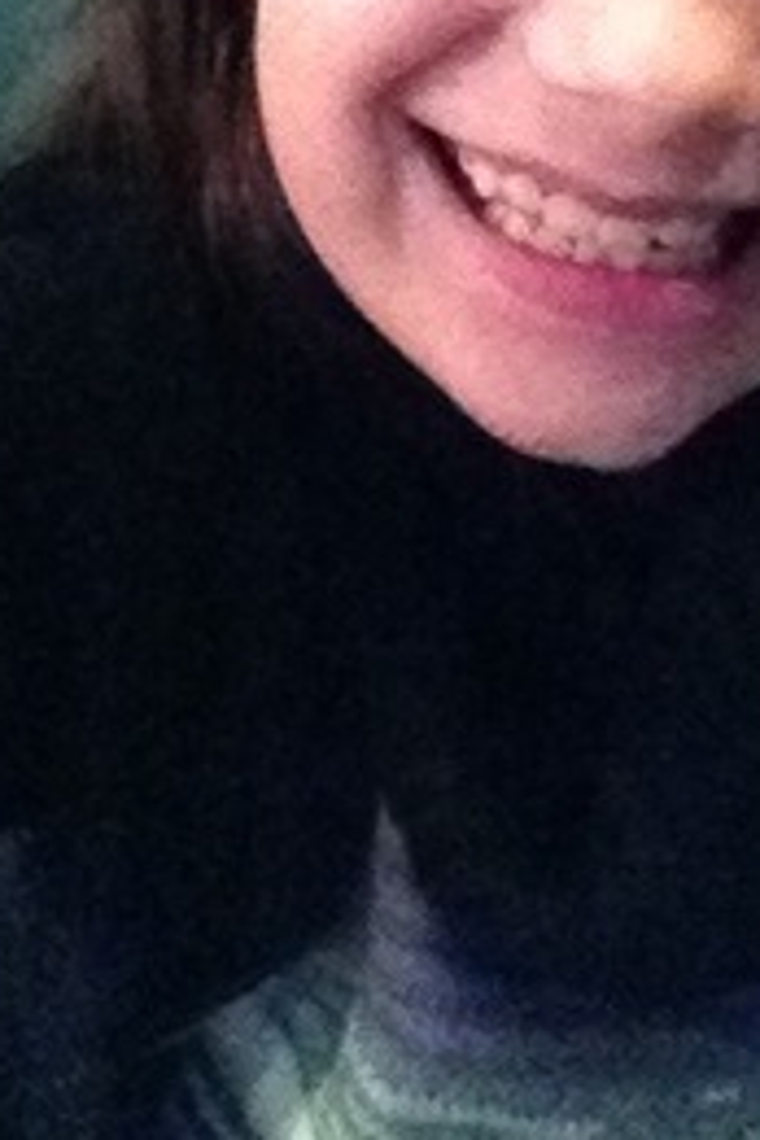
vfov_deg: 28.8
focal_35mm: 67
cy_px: 100
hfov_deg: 20.2
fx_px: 2122
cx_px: 555
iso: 1600
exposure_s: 1/15
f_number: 2.4
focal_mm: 1.85
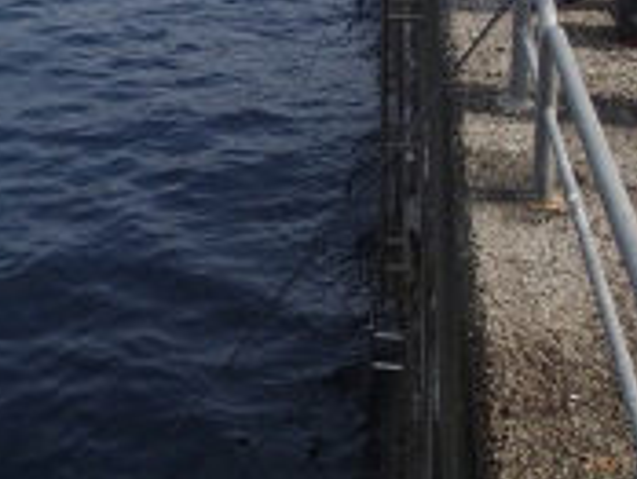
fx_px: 1253
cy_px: -5
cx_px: 77
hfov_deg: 27.6
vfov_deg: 20.9
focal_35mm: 68
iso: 100
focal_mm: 4.5
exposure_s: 1/160
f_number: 8
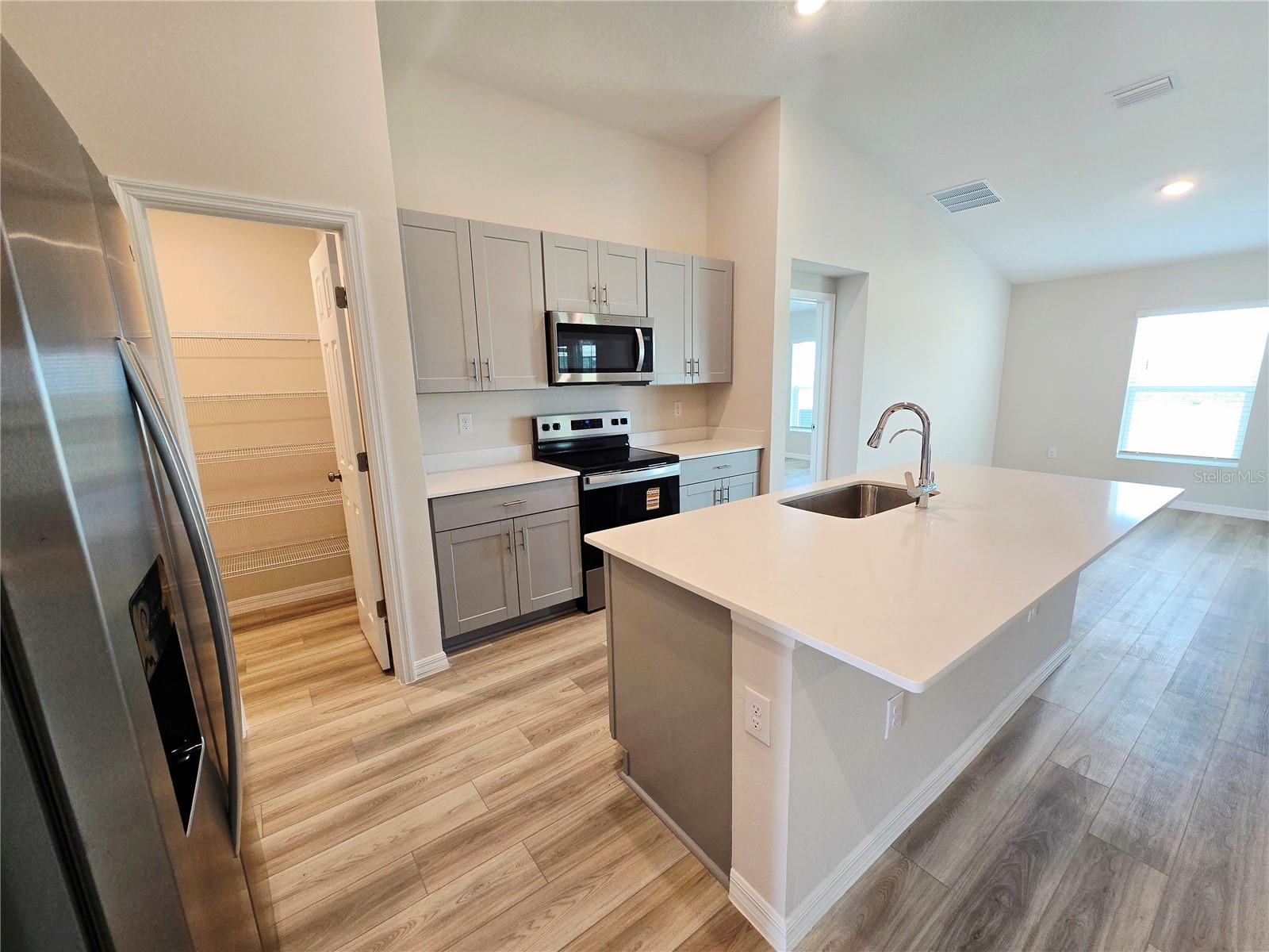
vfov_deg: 89.9
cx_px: 634
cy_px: 476
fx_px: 477
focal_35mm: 13
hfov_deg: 106.2
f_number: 2.2
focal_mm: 2.2
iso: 80
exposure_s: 1/60.2
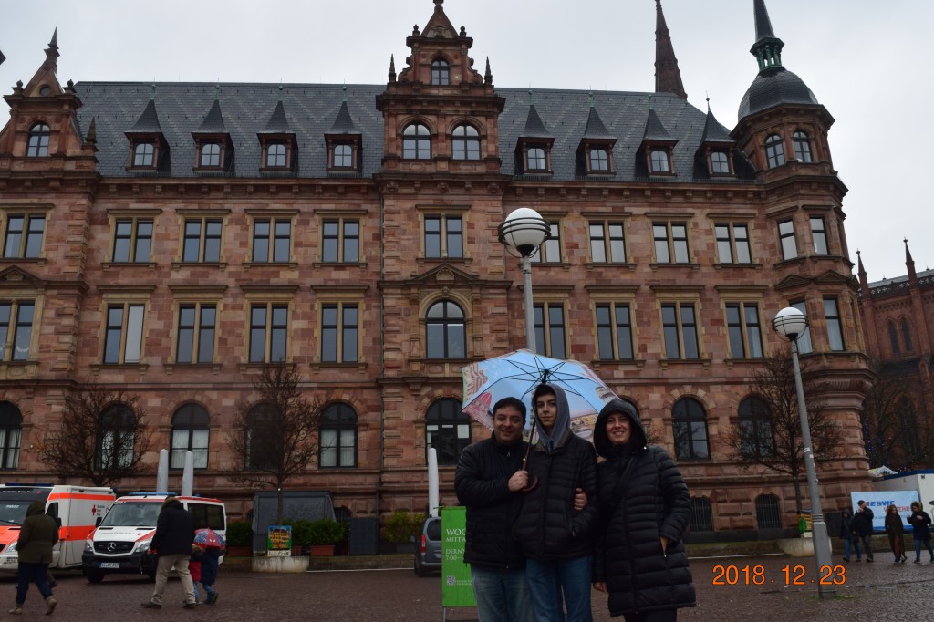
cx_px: 467
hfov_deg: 57.2
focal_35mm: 33
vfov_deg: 39.9
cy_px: 311
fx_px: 856
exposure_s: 1/80
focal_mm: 22
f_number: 8
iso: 400
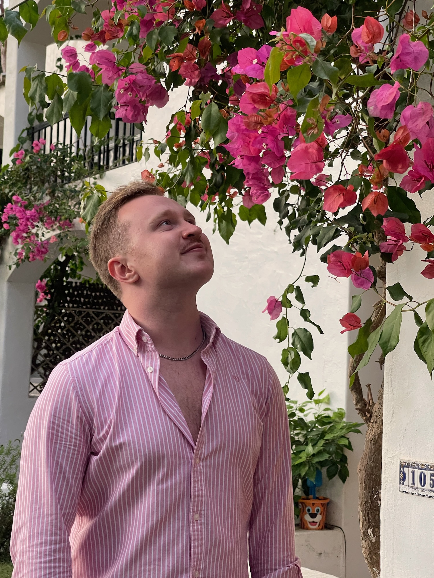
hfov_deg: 22.6
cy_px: 286
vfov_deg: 29.8
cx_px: 218
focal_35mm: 65
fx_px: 1087
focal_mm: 7.5
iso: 160
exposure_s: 1/96
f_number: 2.2
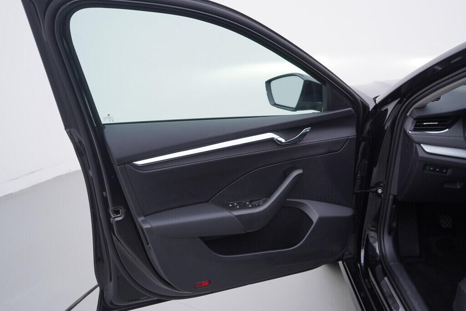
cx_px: 233
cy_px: 156
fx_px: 466
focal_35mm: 36
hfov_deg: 53.1
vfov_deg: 36.9
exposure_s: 1/60
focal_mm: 24
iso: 125
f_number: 3.5
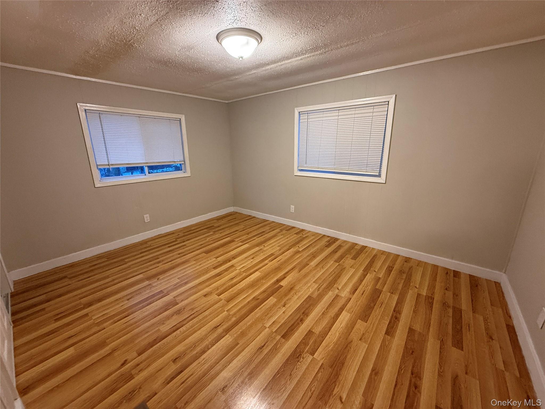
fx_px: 220
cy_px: 204
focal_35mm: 14
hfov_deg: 102.1
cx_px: 272
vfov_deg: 85.7
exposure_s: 1/60
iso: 400
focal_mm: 2.22
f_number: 2.2
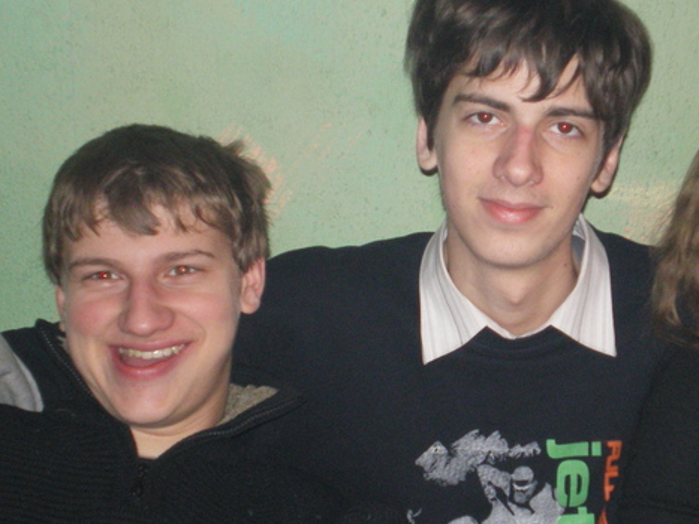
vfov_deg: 17.6
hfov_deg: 23.2
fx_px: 1696
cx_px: 448
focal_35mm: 84
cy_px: 278
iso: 400
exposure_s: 1/40
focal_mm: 9.3
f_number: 3.9
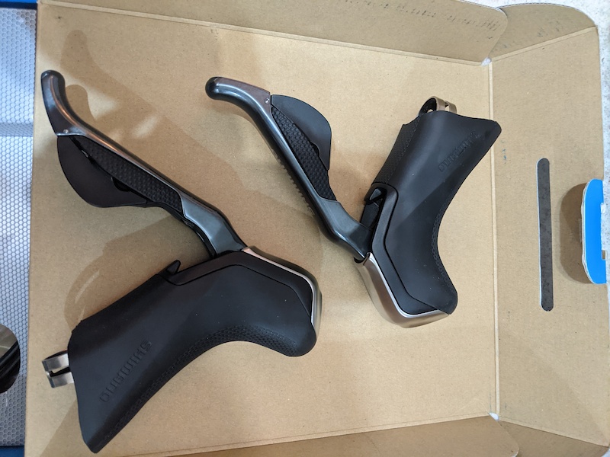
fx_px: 476
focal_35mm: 27
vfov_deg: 51.4
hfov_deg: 65.3
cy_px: 228
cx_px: 305
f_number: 1.8
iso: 673
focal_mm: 4.44
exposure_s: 1/24
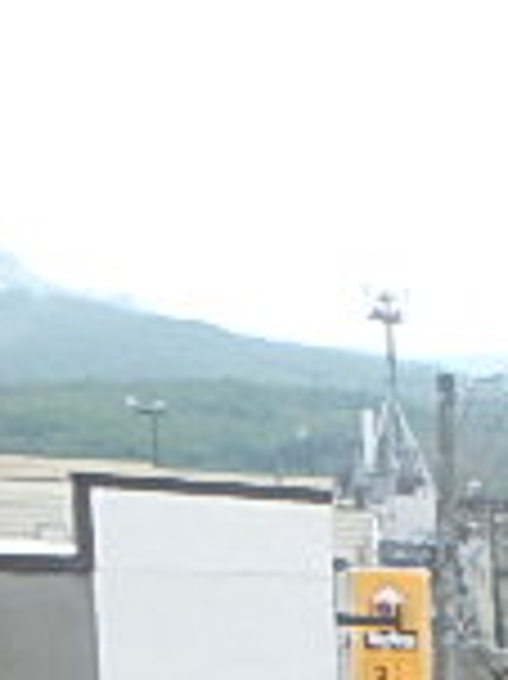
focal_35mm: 89
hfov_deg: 12.9
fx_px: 1744
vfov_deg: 20.1
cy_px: 901
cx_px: 1200
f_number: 3.5
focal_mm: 3.7
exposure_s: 1/400
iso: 125
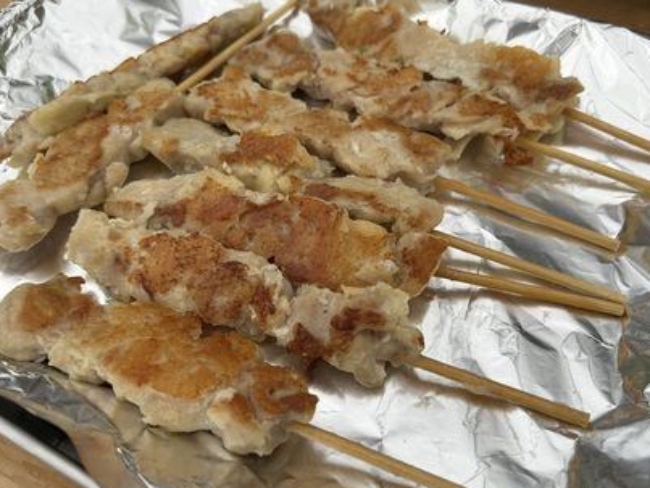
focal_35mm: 33
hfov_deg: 55.3
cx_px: 324
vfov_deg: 43.0
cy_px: 229
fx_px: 620
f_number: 1.5
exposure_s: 1/572
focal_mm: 5.7
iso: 50
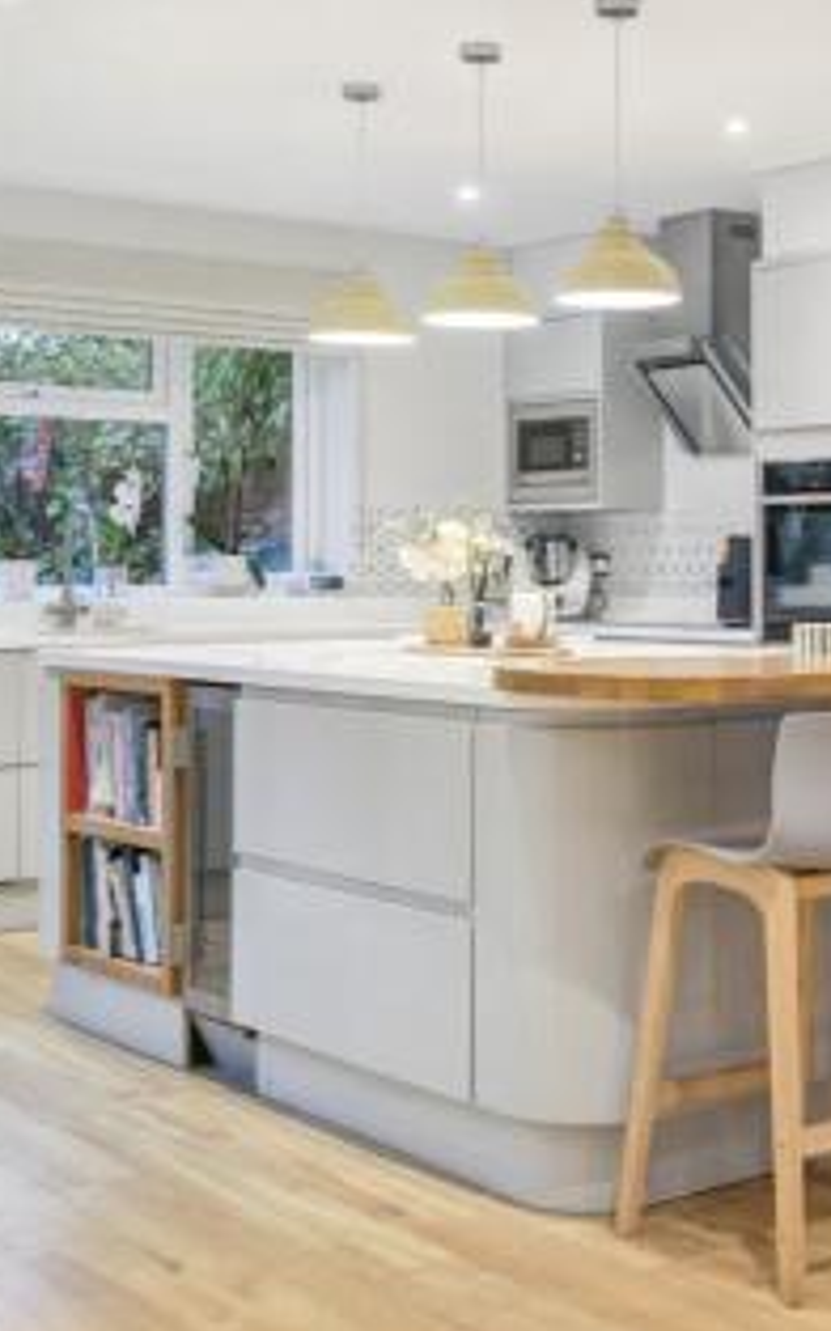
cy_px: 668
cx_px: 776
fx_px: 1959
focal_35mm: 54
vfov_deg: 37.5
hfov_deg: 23.2
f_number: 8
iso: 400
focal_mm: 35
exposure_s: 1/15
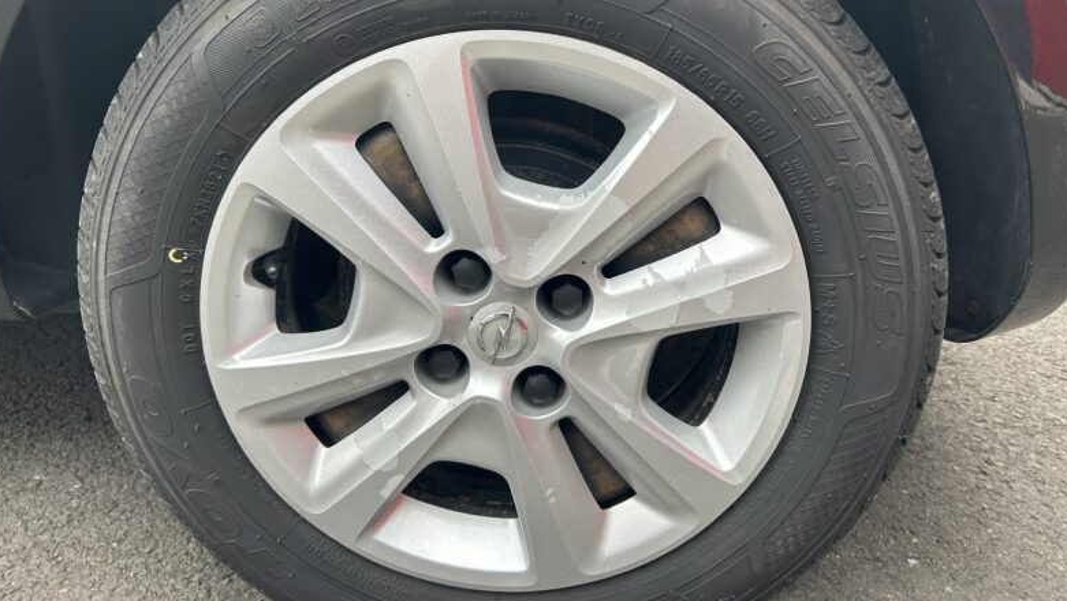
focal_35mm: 29
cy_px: 213
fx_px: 821
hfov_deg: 66.0
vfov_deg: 39.9
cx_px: 527
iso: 50
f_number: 1.5
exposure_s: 1/296
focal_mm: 5.7
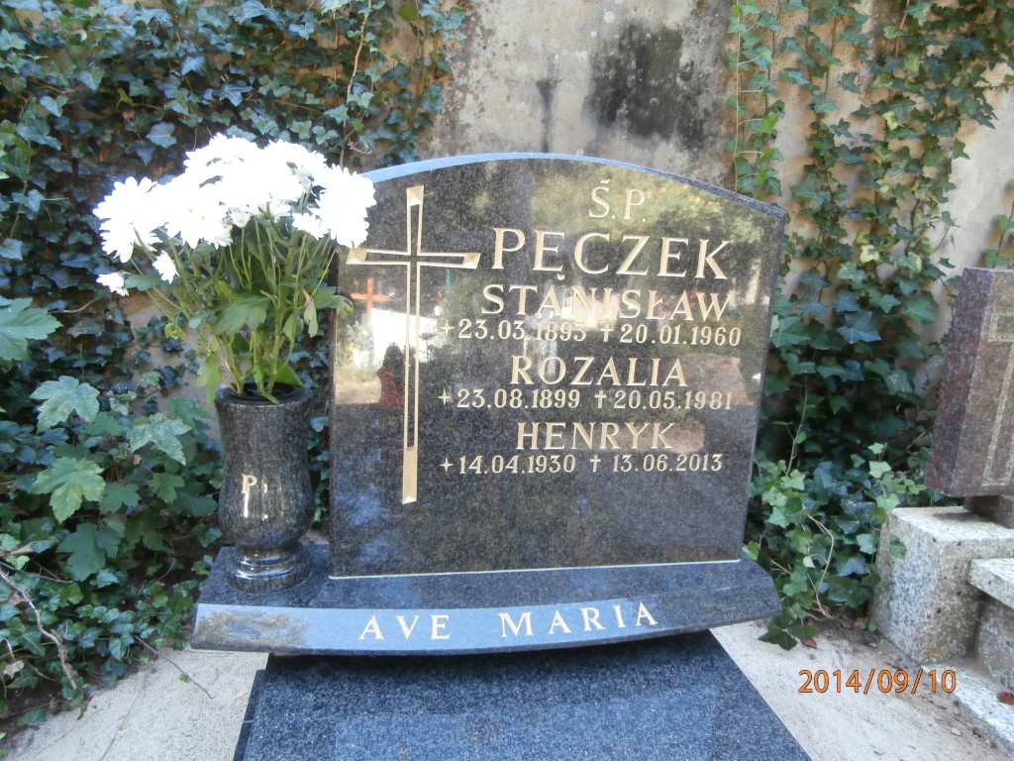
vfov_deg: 56.8
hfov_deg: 71.6
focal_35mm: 24
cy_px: 380
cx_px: 507
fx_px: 703
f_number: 3
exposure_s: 1/30
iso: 160
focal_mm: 4.2
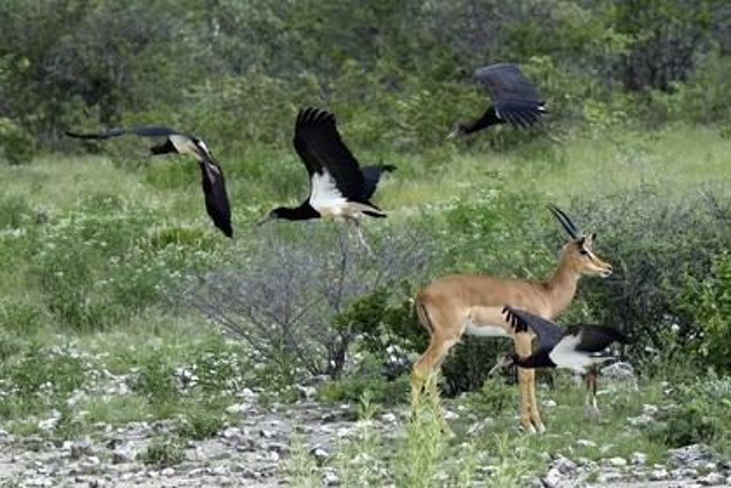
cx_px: 366
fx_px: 5685
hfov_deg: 7.4
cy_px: 244
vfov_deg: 4.9
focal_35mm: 280
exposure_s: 1/640
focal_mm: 280
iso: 400
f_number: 10
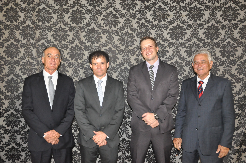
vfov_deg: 41.6
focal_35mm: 32
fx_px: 215
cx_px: 123
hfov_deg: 59.6
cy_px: 82
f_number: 4
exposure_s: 1/40
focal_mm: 21
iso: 3200
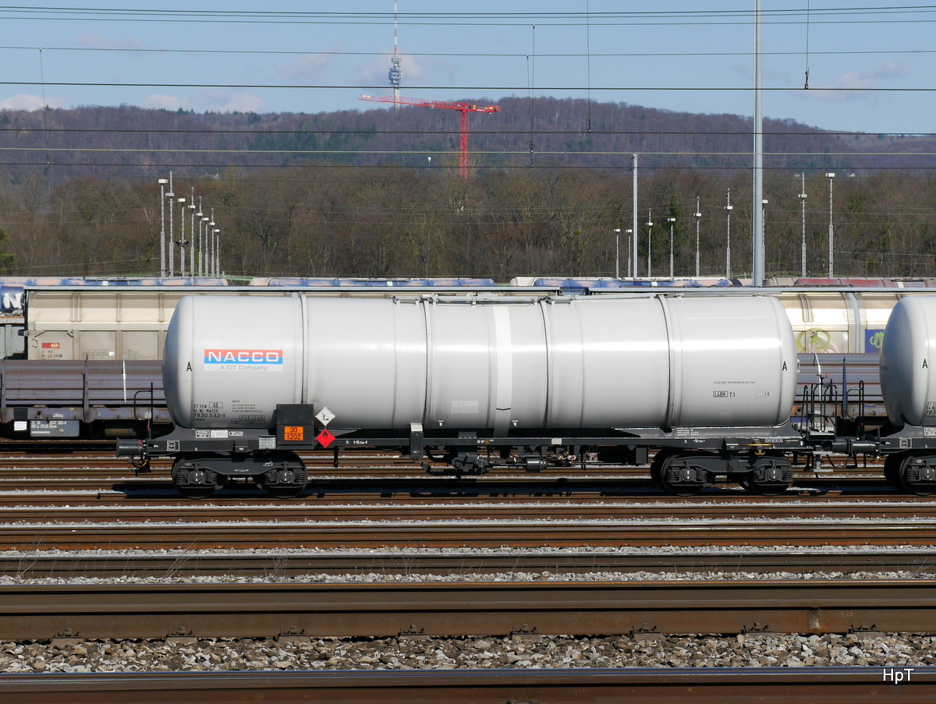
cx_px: 468
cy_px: 352
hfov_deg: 23.3
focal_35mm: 84
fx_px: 2274
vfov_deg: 17.6
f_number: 10
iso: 160
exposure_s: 1/400
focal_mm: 42
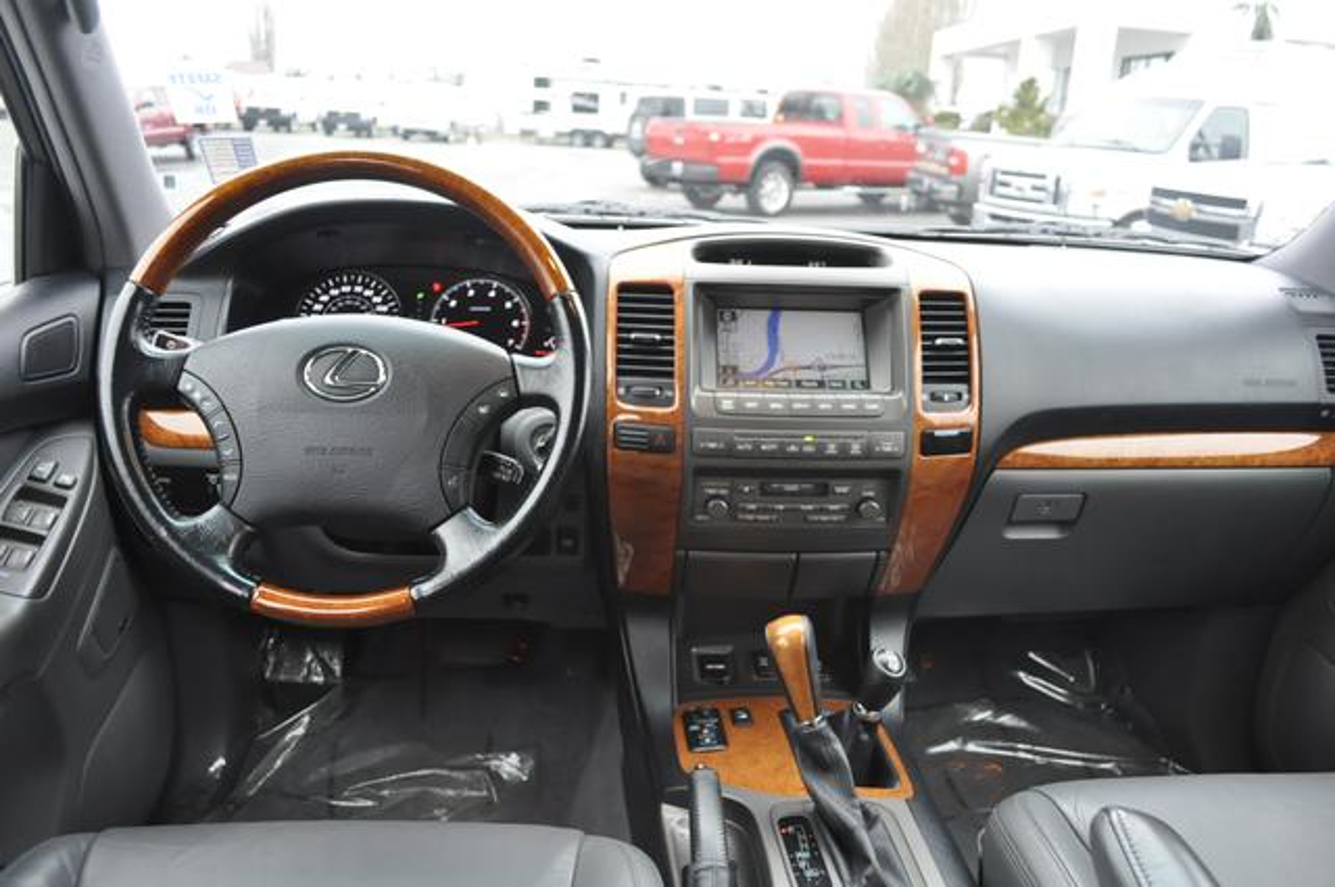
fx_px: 1000
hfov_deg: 67.4
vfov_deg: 47.8
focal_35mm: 27
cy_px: 444
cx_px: 668
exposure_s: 1/60
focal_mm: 18
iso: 800
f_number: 4
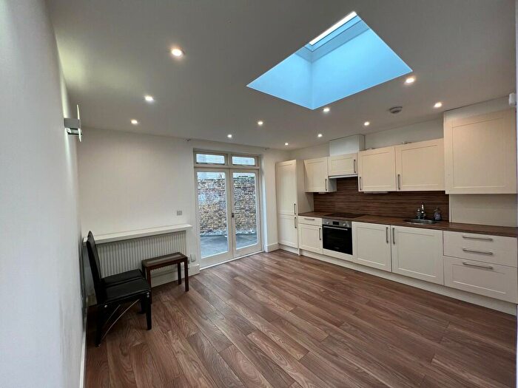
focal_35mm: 13
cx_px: 259
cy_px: 194
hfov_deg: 106.2
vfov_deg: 89.9
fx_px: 195
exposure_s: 1/100
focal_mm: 1.57
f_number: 1.8
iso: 100
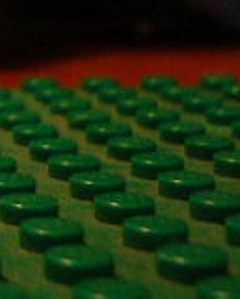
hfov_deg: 10.0
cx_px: -322
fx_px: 1206
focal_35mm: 136
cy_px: -132
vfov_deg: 13.4
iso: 200
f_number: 2.8
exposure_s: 1/8
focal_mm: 5.8
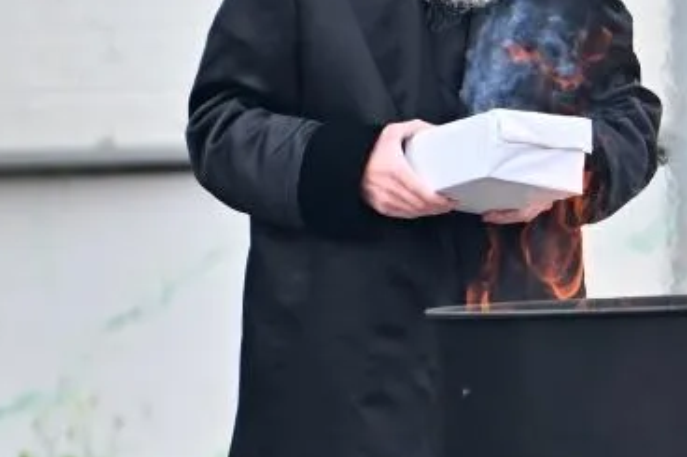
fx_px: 15927
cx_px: 762
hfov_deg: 2.5
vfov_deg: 1.6
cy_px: 62
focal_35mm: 835
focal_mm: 200
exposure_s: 1/1000
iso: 125
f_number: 2.8
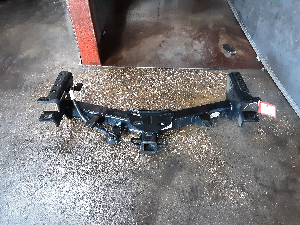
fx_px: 234
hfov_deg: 65.3
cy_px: 112
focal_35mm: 27
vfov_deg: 51.4
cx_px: 150
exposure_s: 1/20
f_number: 1.9
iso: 400
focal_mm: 2.91
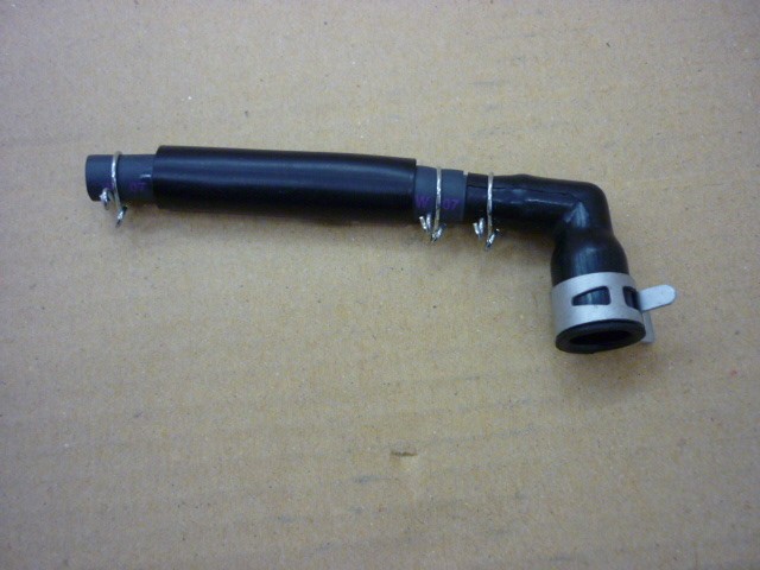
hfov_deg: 55.4
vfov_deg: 42.9
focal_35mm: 33
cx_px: 380
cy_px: 285
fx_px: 725
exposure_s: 1/25
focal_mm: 5.5
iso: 400
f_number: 2.8
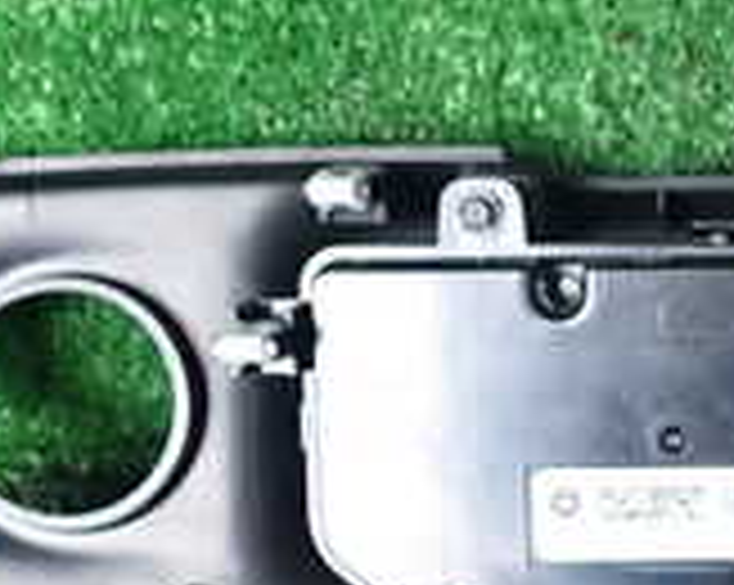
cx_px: 1000
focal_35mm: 108
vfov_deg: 14.2
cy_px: 360
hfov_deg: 16.6
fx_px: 2343
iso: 800
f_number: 2.3
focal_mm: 5.4
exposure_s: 1/25
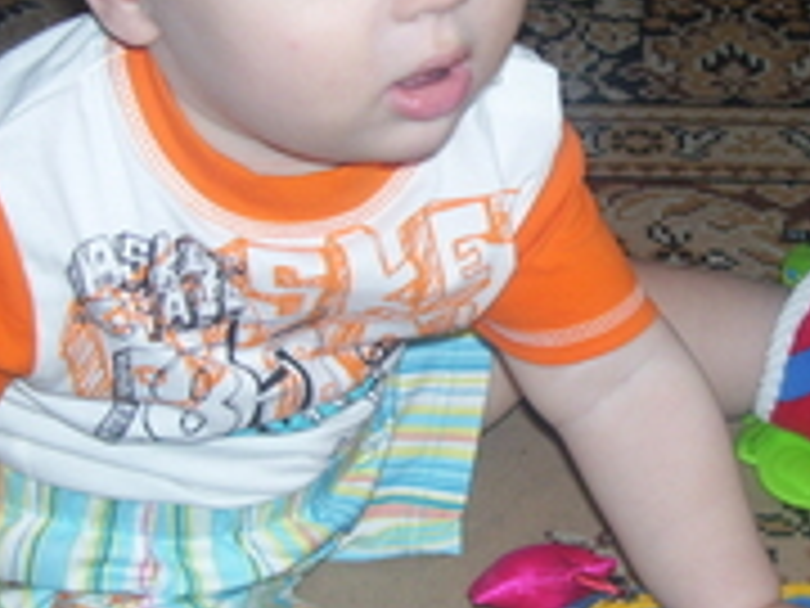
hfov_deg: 21.7
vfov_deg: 16.4
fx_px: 2106
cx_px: 531
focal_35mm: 90
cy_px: 270
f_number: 2.7
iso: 80
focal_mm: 6
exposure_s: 1/60
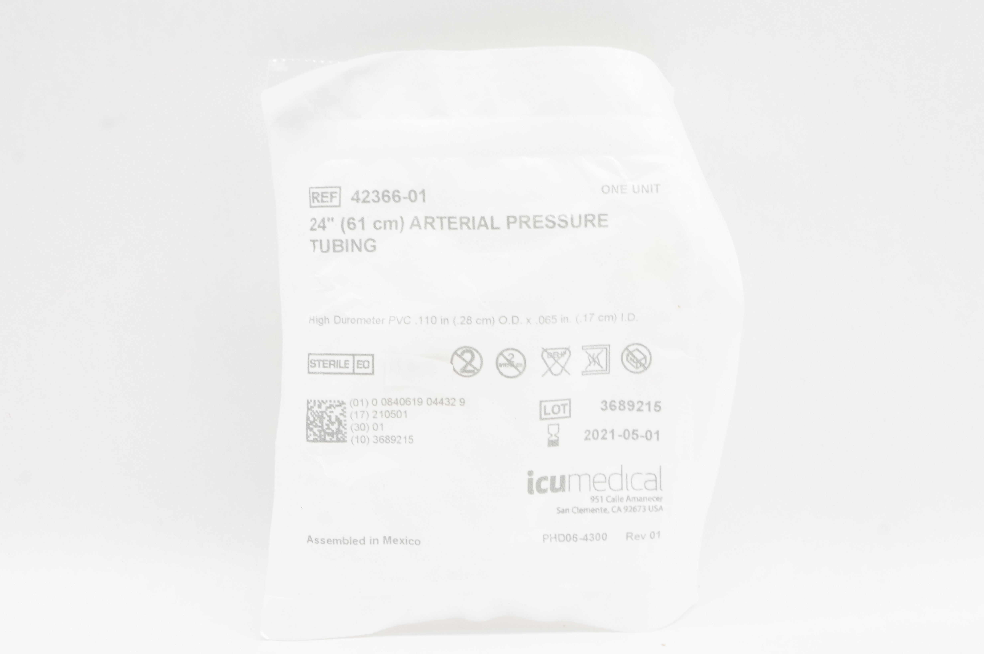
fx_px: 2253
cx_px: 492
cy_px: 327
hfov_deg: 24.6
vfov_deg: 16.5
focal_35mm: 82
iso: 800
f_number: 13
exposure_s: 1/25
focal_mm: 55
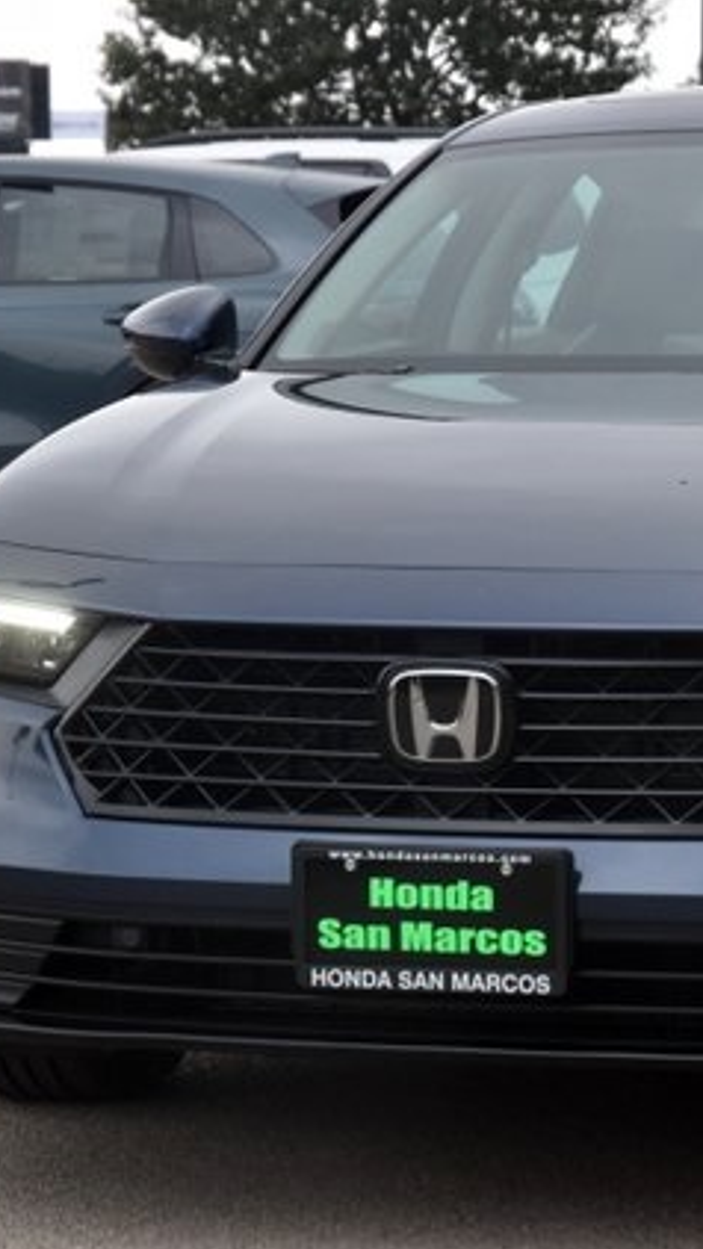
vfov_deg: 16.4
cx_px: 715
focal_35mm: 131
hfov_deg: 9.2
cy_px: 627
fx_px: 4333
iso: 400
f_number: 7.1
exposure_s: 1/200
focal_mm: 55
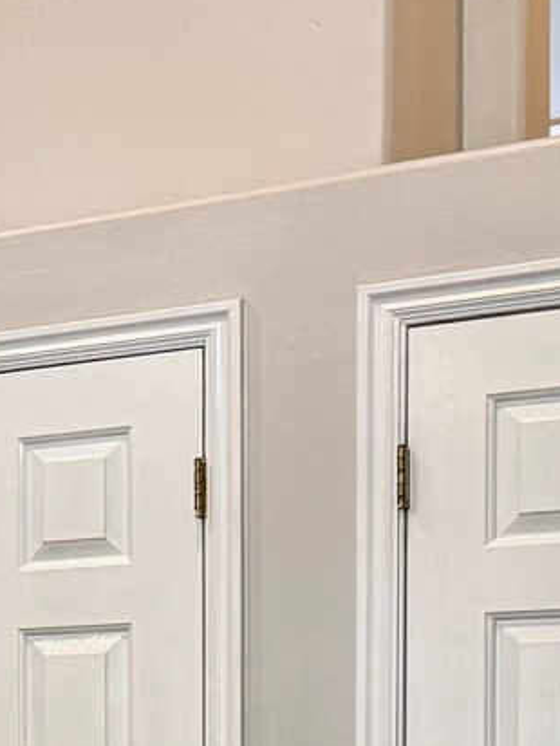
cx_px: -1064
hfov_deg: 9.8
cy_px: 798
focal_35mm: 119
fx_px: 2566
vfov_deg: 16.1
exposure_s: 1/60
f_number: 1.78
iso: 125
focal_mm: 6.76
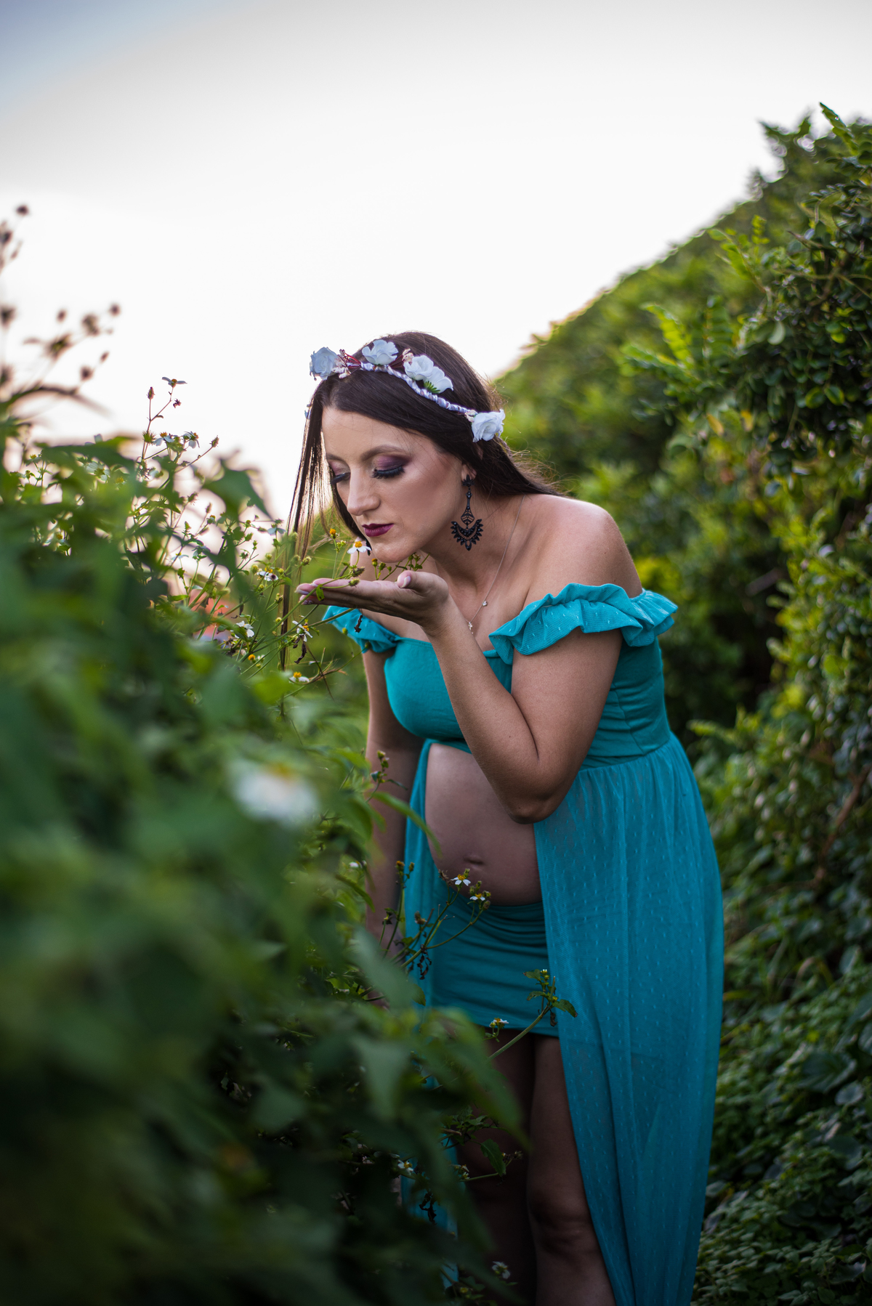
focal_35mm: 50
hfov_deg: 27.0
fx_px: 1815
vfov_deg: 39.6
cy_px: 653
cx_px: 436
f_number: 2
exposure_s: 1/1000
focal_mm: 50
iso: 200
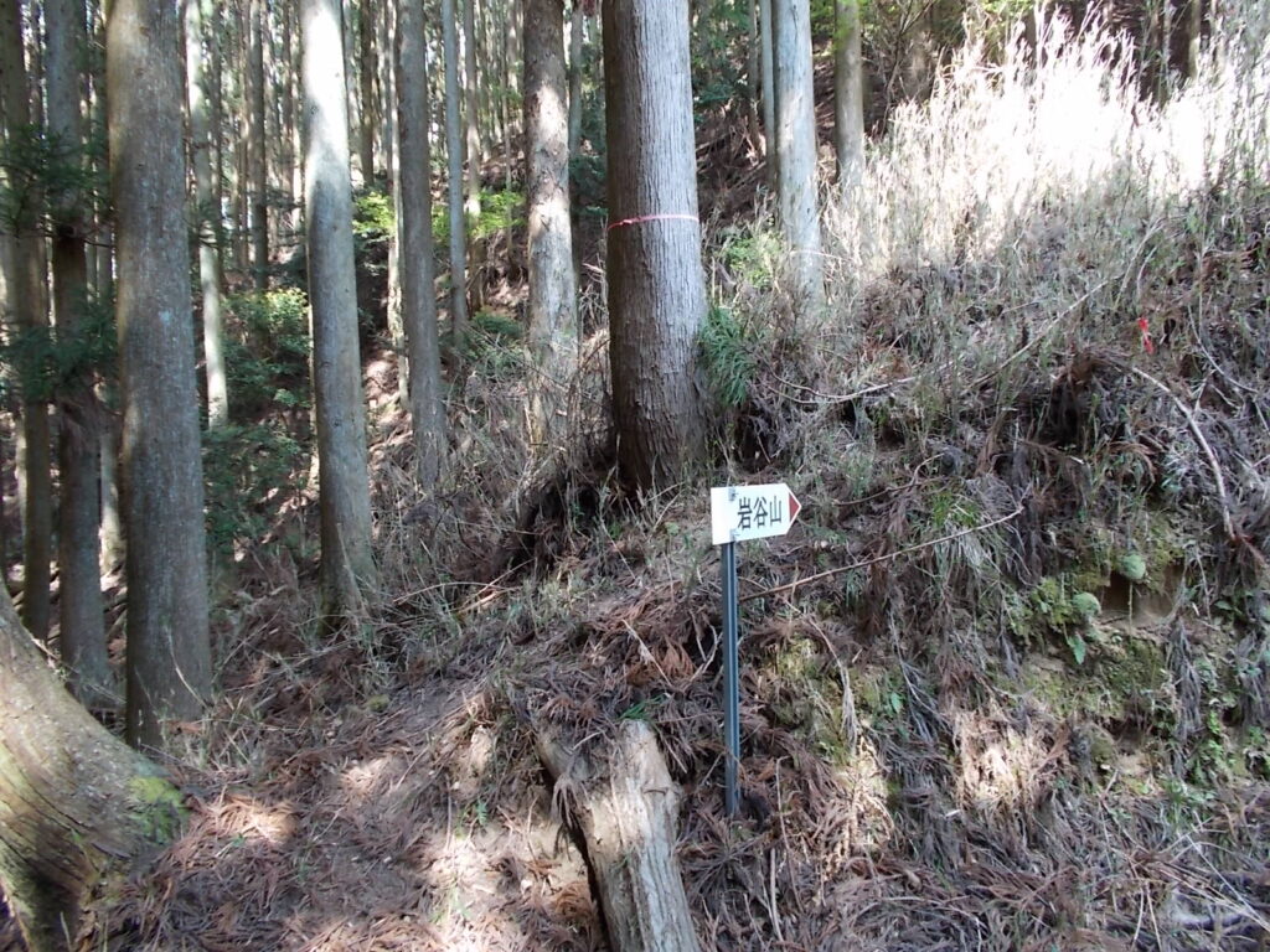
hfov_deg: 67.3
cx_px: 635
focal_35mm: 26
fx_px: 954
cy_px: 476
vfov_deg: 53.1
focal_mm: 4.6
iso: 80
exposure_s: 1/25
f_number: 3.2
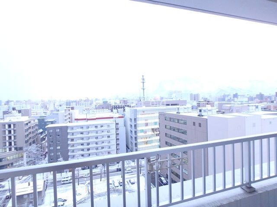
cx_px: 138
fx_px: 168
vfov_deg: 63.4
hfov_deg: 79.0
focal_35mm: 21
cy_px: 104
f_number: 3.5
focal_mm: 3.7
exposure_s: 1/30
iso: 500
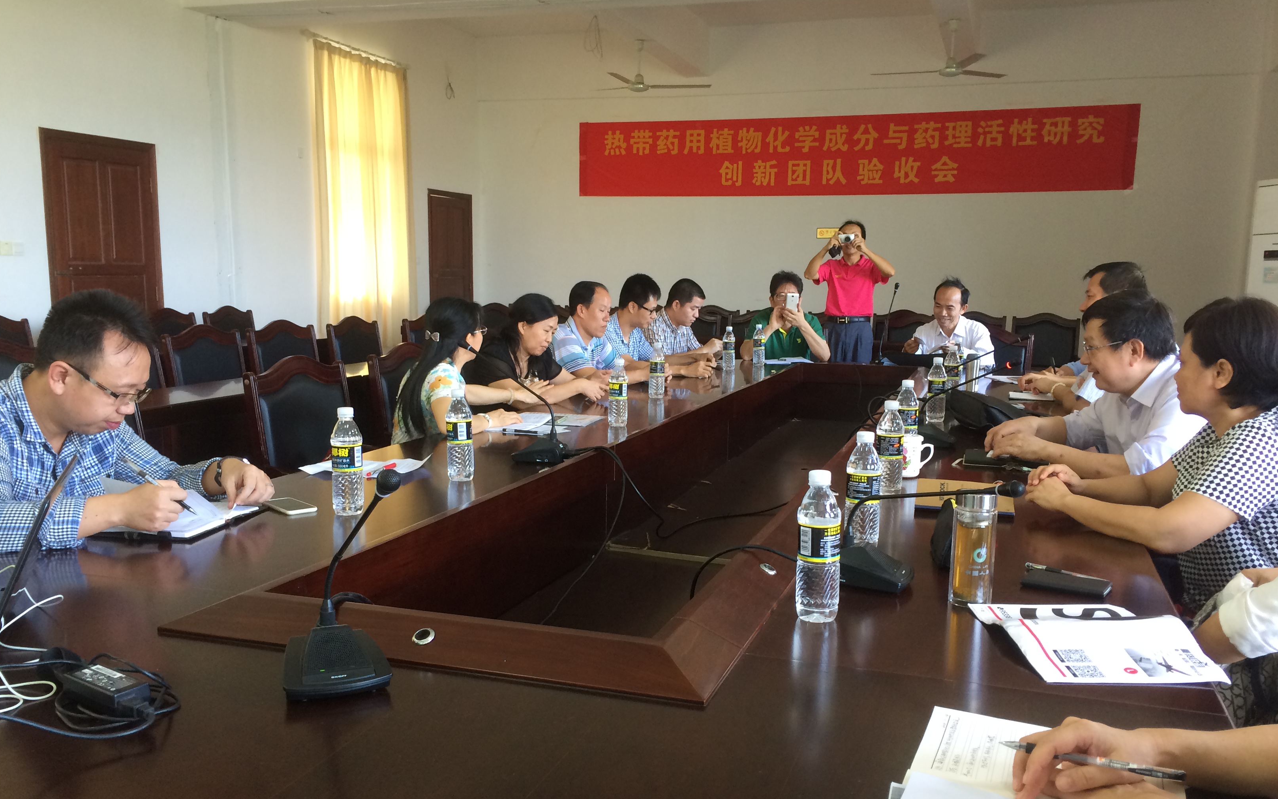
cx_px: 639
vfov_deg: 40.5
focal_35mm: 31
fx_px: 1080
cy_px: 462
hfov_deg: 61.2
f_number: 2.2
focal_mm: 4.15
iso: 100
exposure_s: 1/33
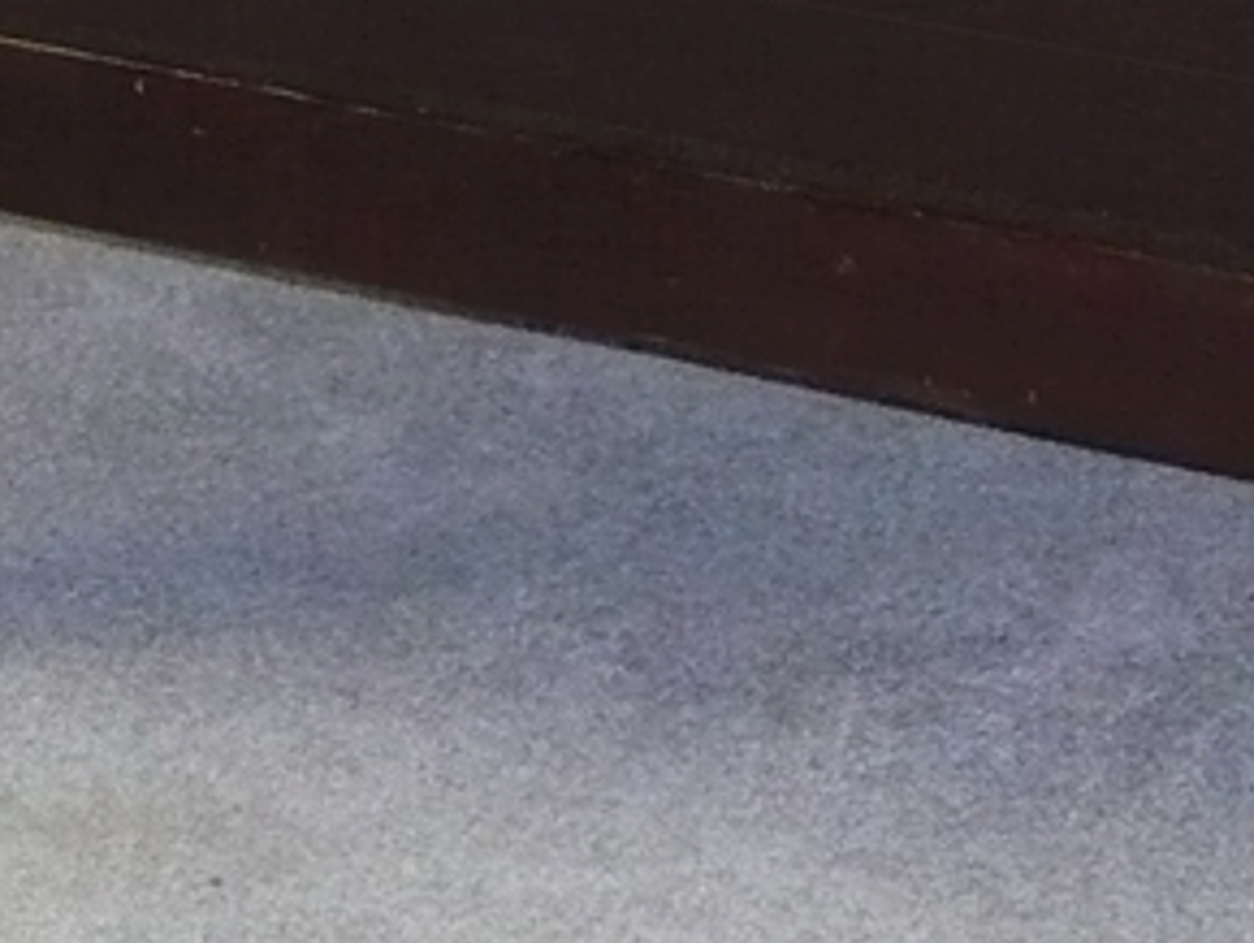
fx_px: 3698
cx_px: 1029
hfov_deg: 19.0
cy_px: 130
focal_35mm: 102
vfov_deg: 14.4
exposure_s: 1/30
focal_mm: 6.1
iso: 640
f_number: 2.8
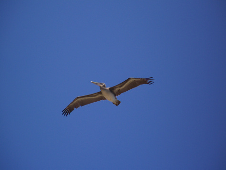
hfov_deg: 5.7
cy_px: 85
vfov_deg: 4.3
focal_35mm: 347
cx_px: 113
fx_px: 2267
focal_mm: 57.7
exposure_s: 1/500
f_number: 4.5
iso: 64
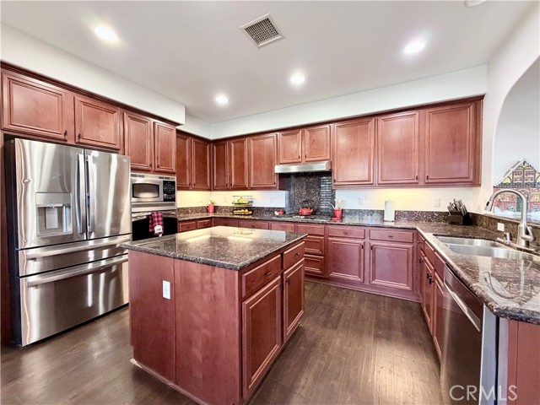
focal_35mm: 14
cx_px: 270
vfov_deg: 85.7
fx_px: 218
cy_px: 202
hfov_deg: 102.1
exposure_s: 1/60
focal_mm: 2.22
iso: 500
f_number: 2.2
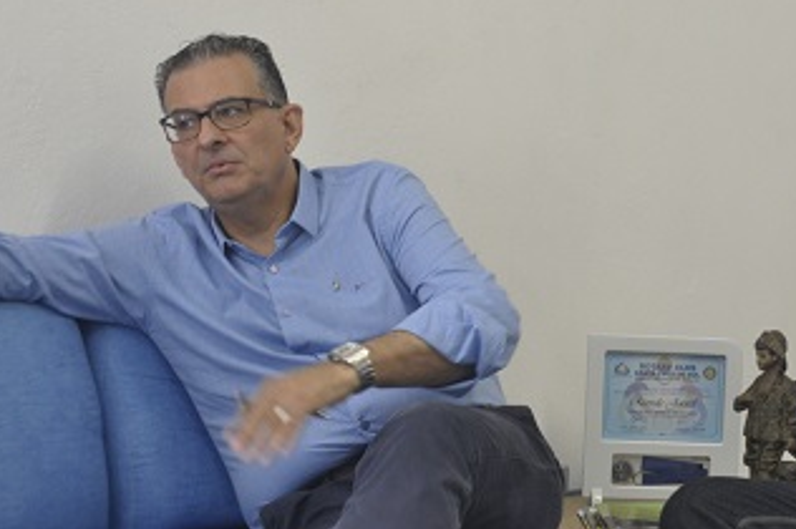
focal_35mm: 91
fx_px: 2010
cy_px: 348
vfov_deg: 15.0
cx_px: 617
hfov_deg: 22.2
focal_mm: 32
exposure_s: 1/50
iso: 800
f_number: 4.2
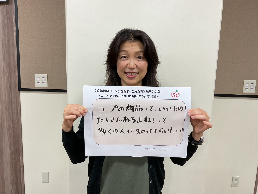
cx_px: 129
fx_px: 216
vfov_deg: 48.2
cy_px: 97
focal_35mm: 29
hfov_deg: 61.7
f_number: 1.8
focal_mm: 3
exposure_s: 1/100
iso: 64
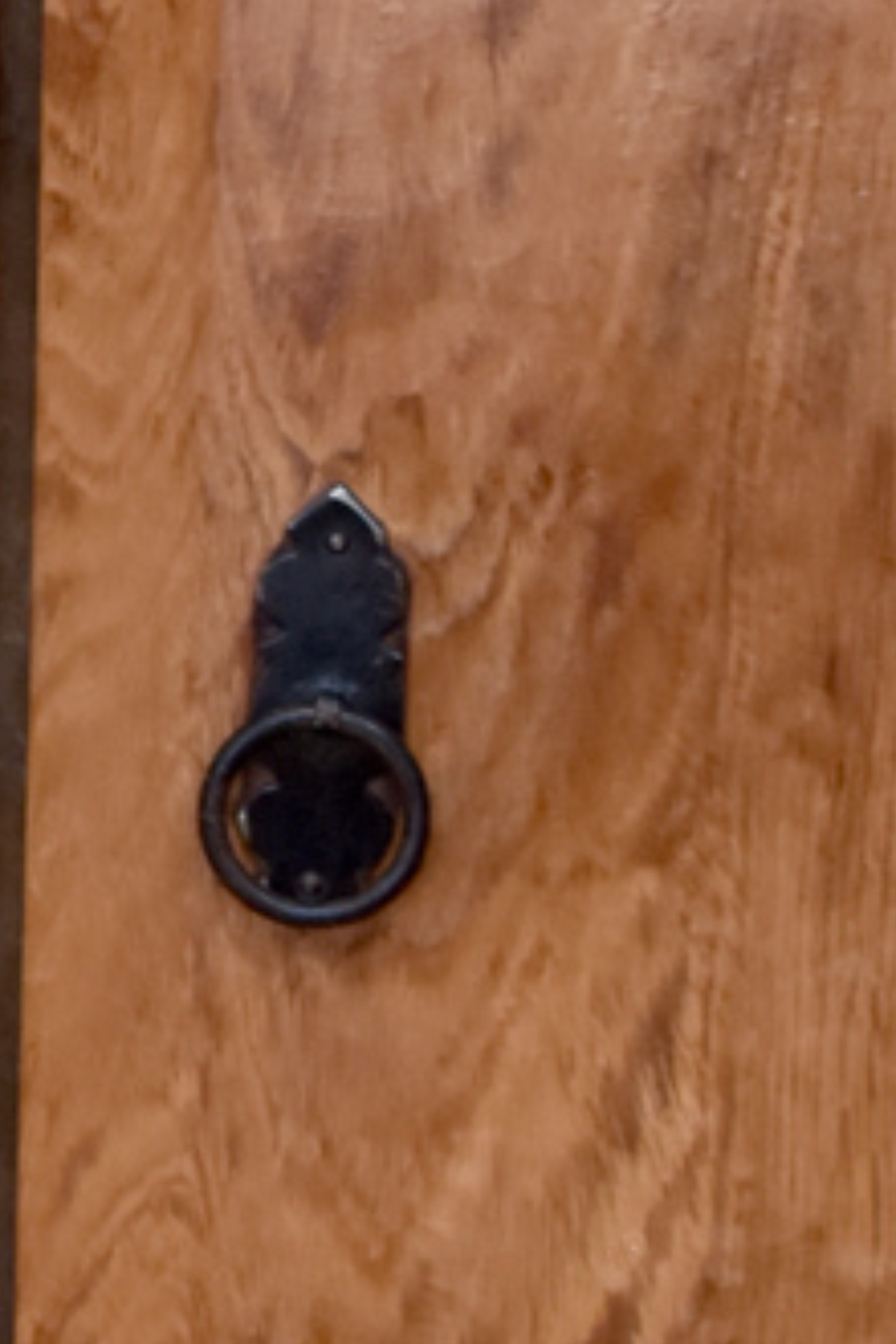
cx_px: -1320
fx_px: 10378
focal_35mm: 278
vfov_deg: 7.4
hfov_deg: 4.8
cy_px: 676
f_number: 6.3
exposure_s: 1/160
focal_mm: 34
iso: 640
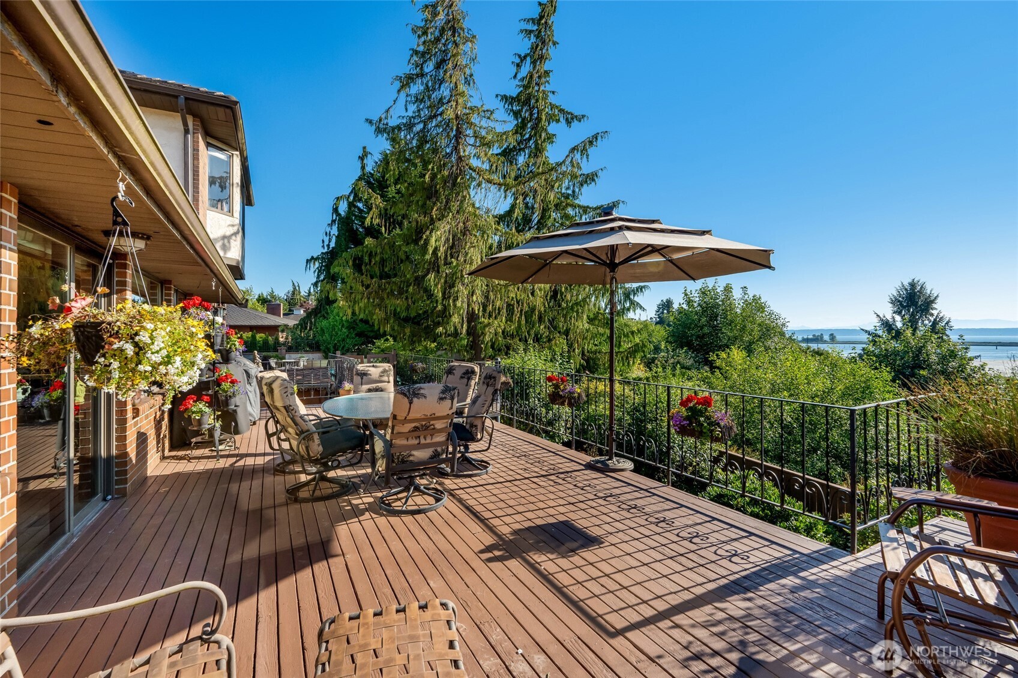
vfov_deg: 73.7
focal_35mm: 16
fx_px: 452
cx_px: 509
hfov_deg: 96.7
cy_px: 339
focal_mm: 16
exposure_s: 1/500
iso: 400
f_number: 9
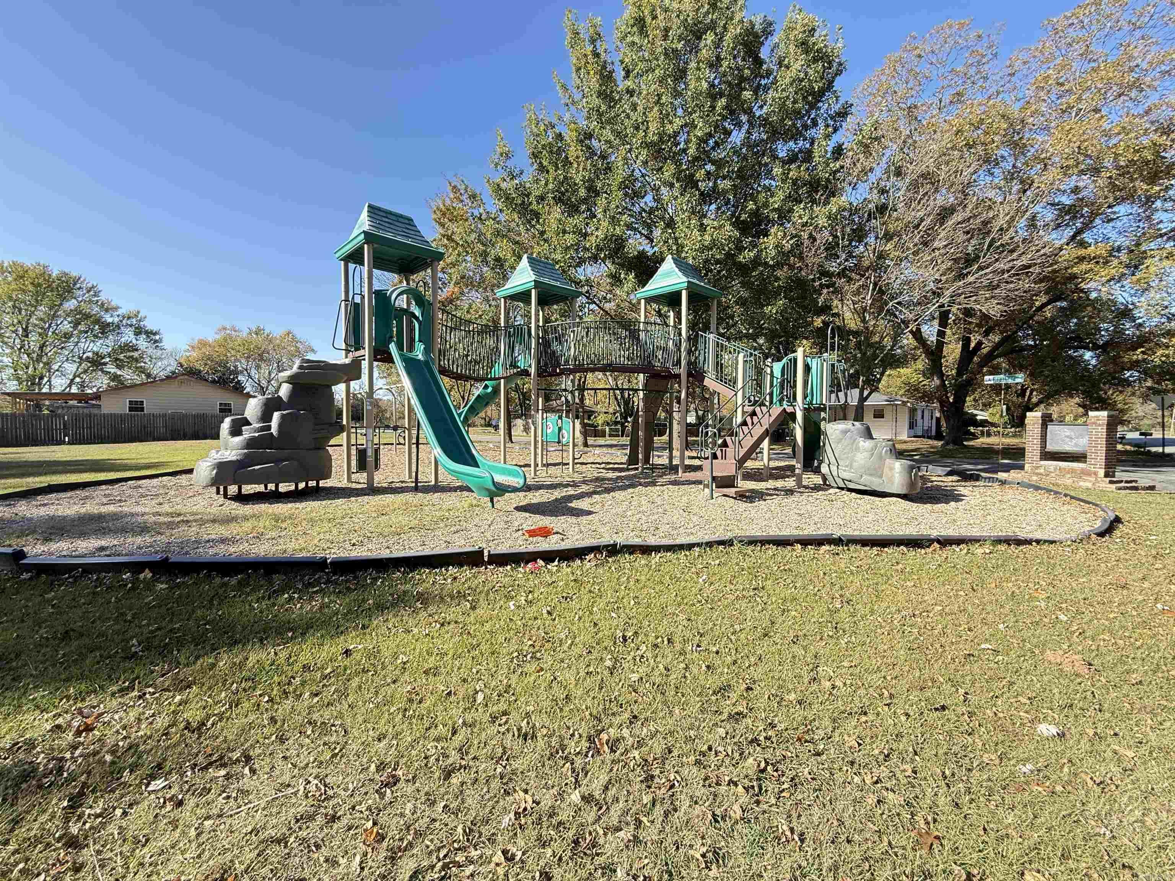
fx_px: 475
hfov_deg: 102.1
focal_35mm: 14
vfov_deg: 85.7
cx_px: 588
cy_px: 440
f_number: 2.2
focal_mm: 2.22
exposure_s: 1/400
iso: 64
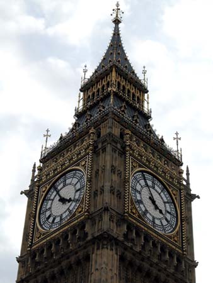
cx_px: 106
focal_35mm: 98
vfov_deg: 20.0
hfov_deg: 15.1
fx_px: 803
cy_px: 142
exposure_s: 1/342
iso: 100
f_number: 5.8
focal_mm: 25.4
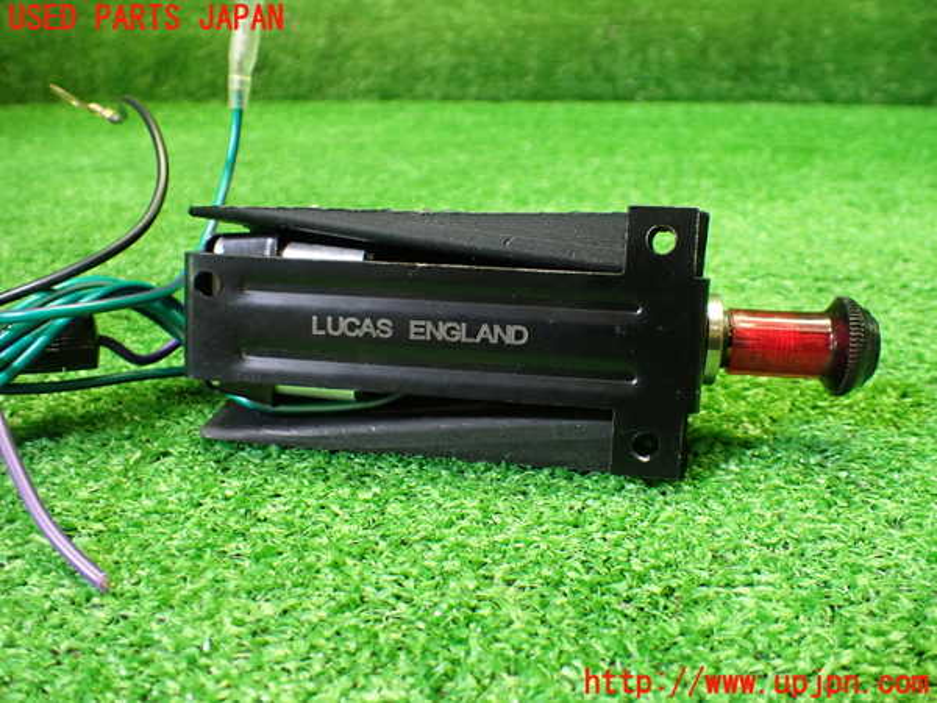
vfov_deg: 46.8
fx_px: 812
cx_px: 468
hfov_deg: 60.0
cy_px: 352
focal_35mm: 30
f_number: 2.3
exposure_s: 1/100
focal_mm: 5.4
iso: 800
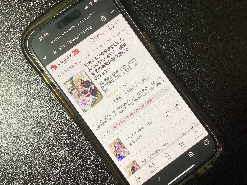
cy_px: 92
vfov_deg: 45.4
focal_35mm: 31
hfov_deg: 58.4
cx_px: 124
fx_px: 221
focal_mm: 3.3
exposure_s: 1/60
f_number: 2.4
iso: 125
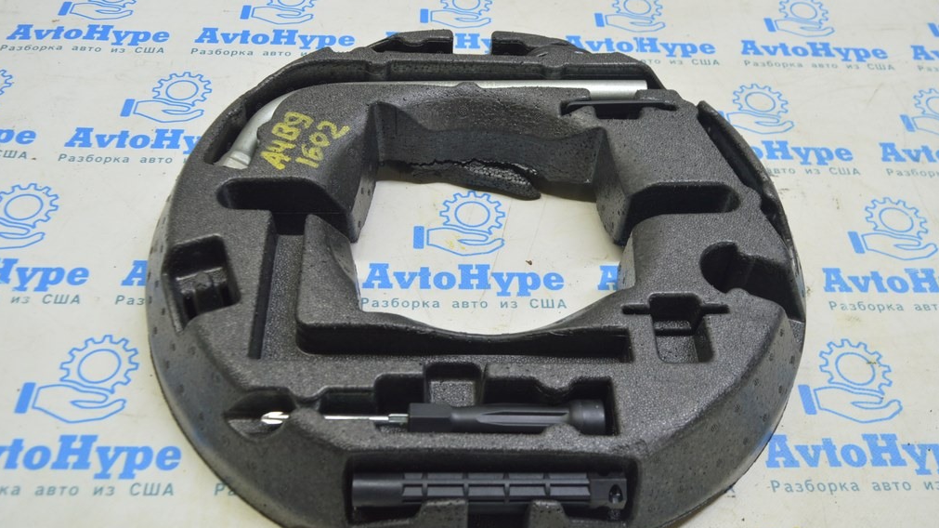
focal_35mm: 35
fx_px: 871
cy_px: 272
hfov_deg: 56.6
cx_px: 465
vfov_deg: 33.7
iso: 400
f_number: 5.6
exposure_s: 1/20
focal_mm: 22
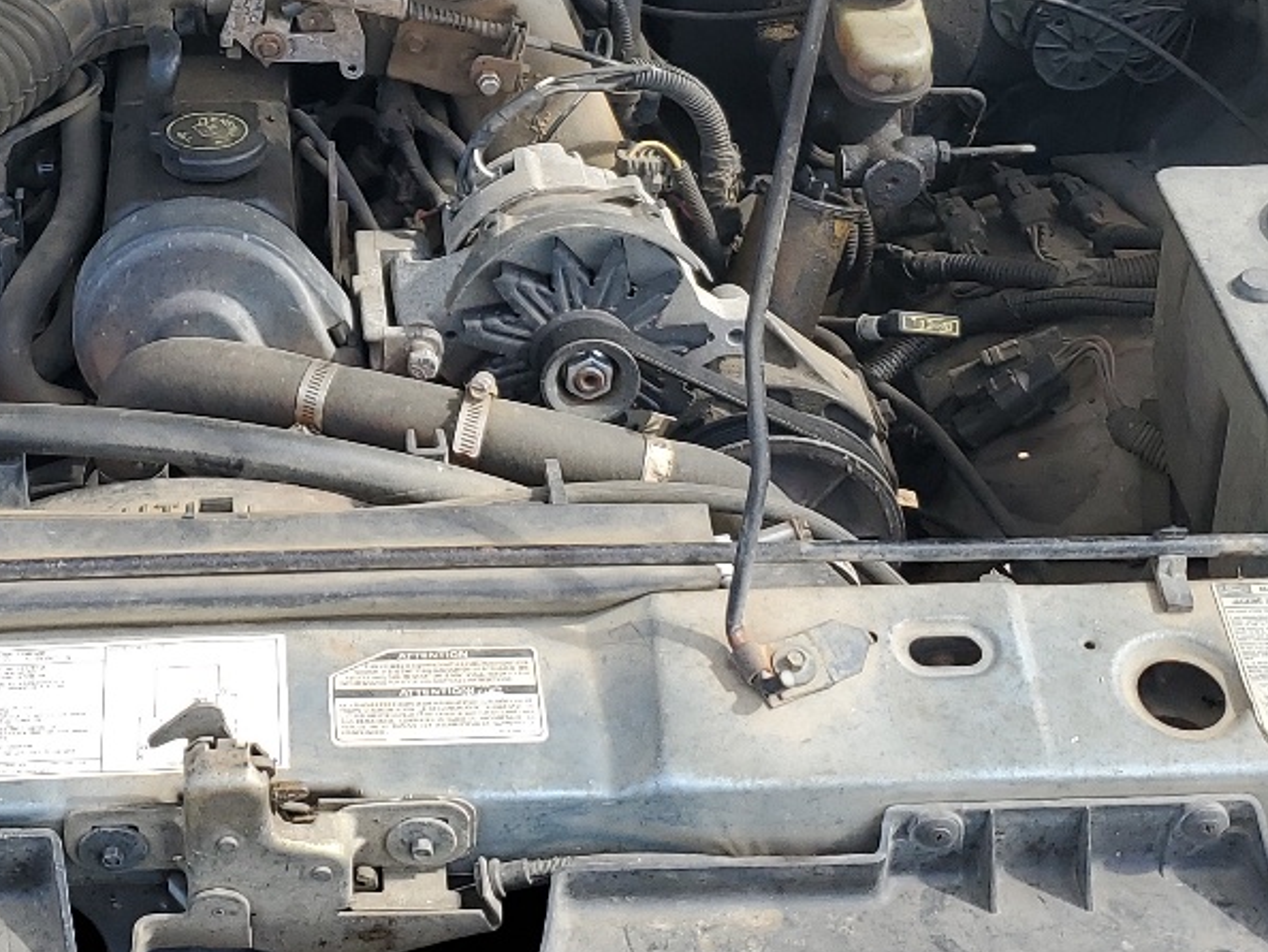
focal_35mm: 70
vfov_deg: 20.6
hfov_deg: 27.1
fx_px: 2565
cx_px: 220
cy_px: 107
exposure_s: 1/714
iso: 50
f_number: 1.5
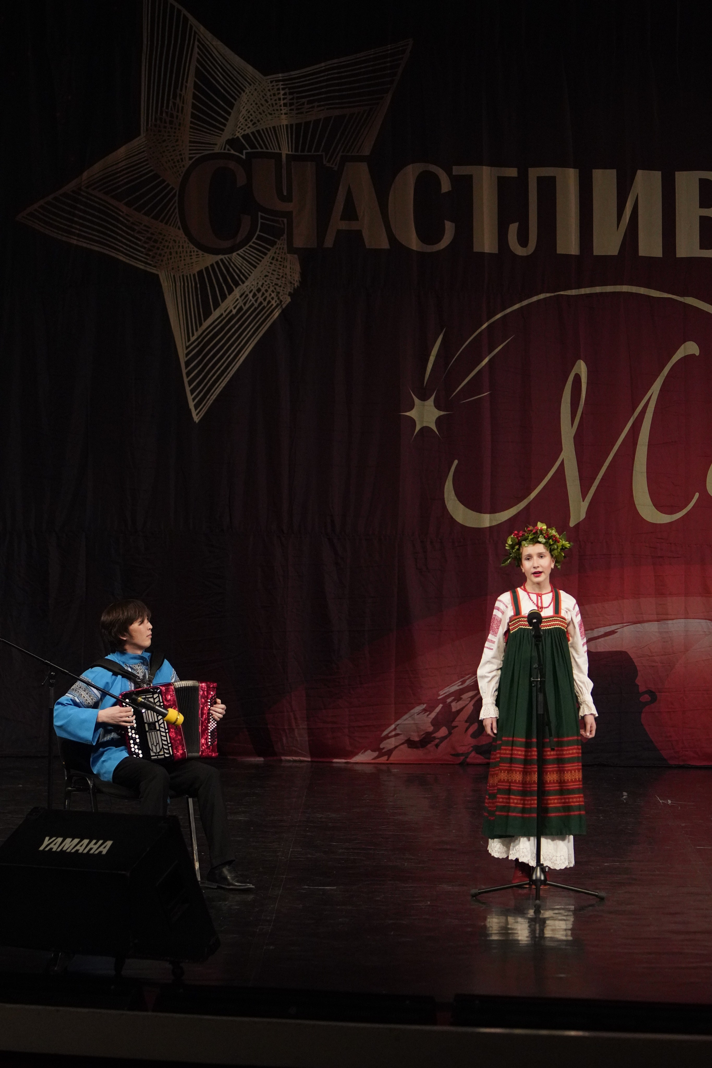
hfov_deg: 8.7
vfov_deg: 13.1
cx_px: 356
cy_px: 534
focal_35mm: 157
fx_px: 4657
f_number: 3.2
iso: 3200
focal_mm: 105
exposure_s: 1/500
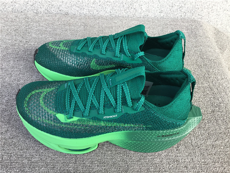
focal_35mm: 31
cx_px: 115
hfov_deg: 58.4
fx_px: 206
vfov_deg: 45.4
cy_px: 86
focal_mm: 3.3
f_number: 2.4
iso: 32
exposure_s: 1/100
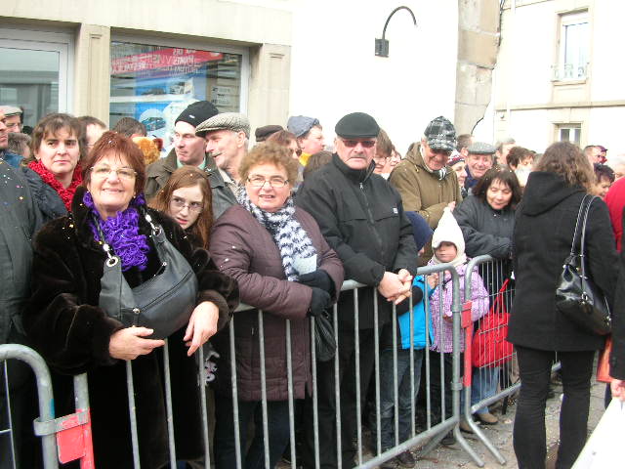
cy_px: 234
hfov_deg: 52.6
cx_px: 312
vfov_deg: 40.7
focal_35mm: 35
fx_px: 632
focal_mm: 5.8
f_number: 2.8
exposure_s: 1/73.5
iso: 50
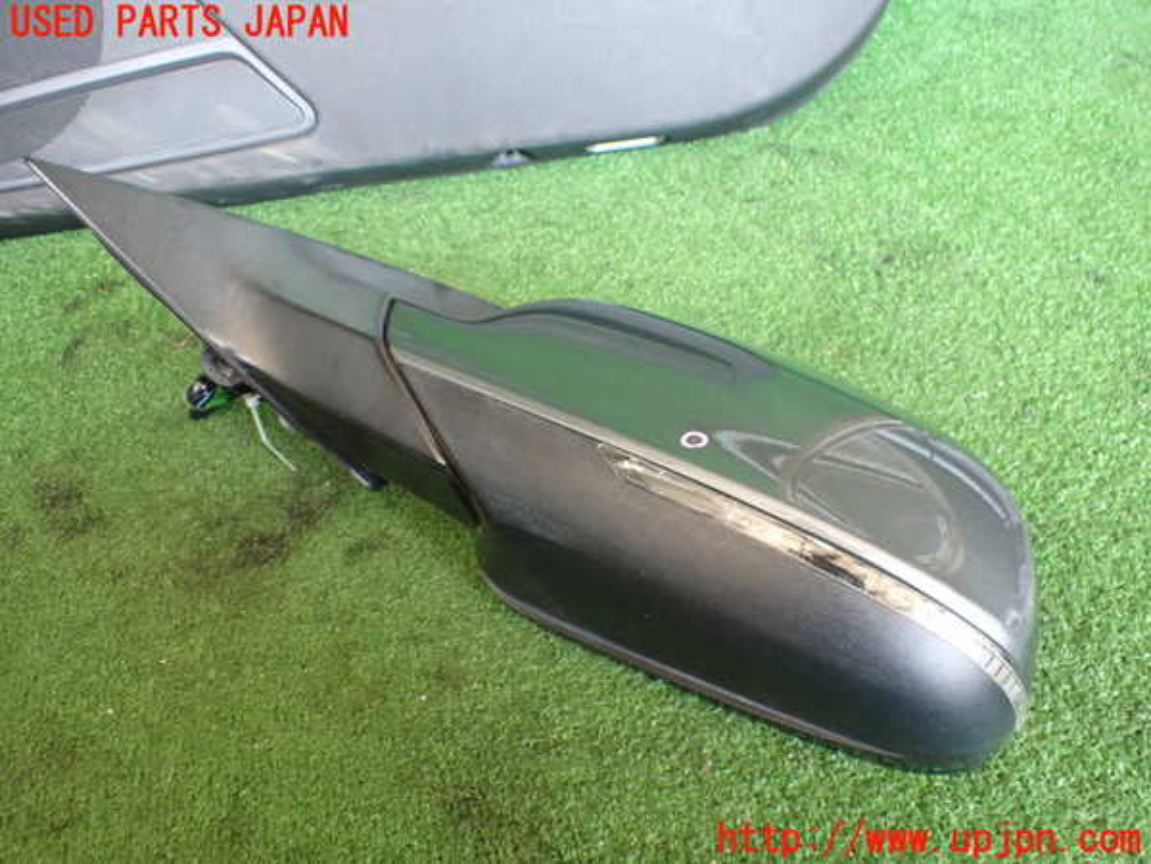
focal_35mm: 30
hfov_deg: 60.0
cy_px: 432
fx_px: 998
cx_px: 576
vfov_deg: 46.8
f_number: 2.3
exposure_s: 1/60
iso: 800
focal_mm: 5.4
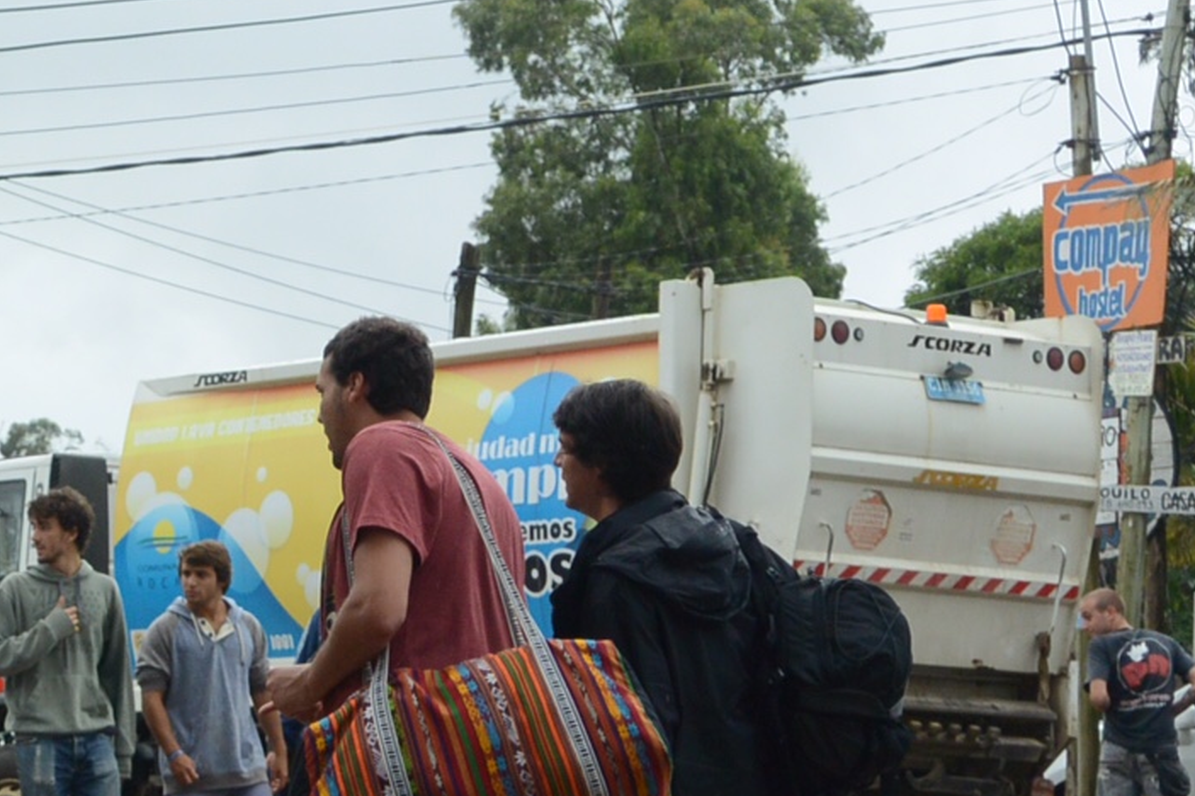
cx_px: -255
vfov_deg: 9.1
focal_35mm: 150
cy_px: 631
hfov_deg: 13.3
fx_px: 4977
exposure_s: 1/800
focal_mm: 22.7
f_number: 5
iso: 160
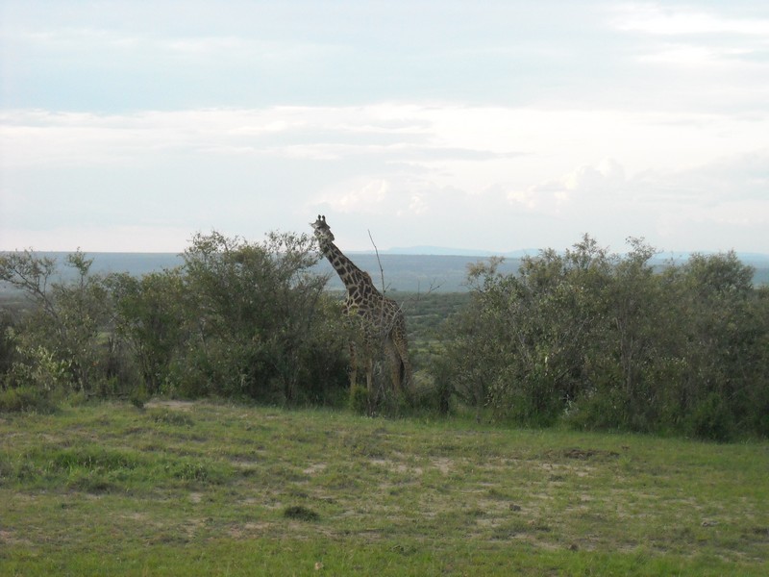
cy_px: 288
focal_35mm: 105
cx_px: 384
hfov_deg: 18.7
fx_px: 2333
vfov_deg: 14.1
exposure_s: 1/125
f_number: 4.7
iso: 366
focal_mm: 17.1
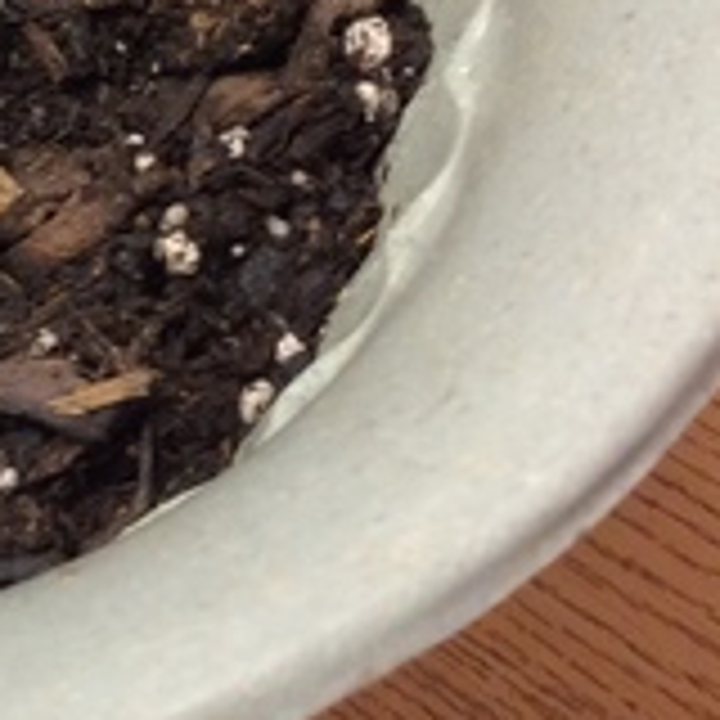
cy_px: -63
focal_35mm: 113
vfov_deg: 15.1
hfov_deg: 14.4
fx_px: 2659
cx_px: -342
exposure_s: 1/24
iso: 100
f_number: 2.4
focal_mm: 3.3
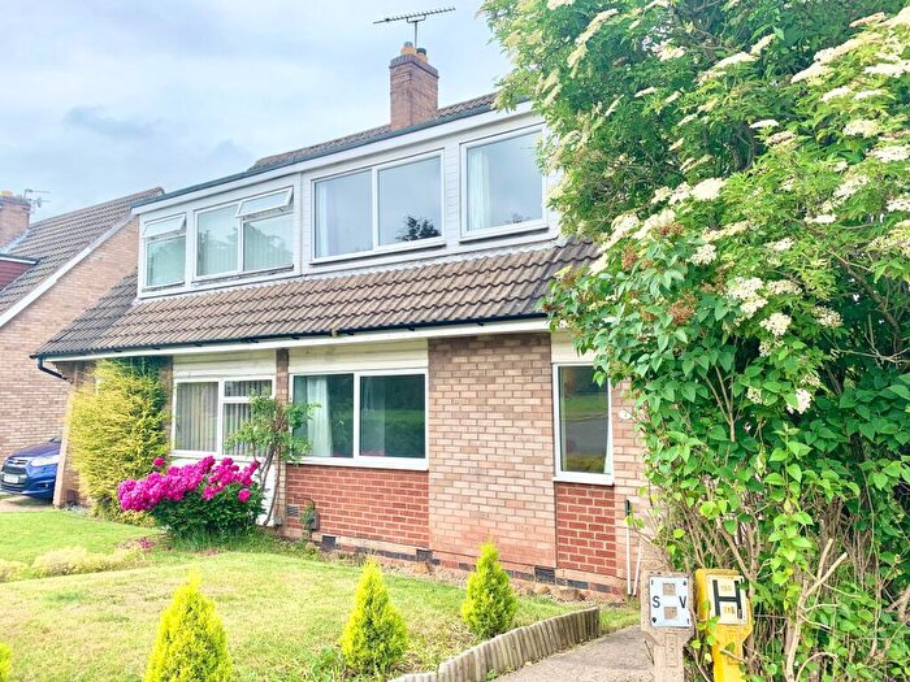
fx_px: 683
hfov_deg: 67.3
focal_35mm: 26
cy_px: 341
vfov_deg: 53.1
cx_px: 455
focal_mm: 4.25
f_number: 1.8
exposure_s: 1/1190
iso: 25
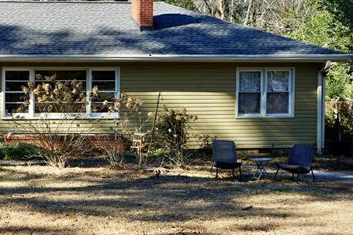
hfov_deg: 26.3
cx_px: -14
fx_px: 706
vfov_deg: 18.9
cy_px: 79
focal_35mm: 72
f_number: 8
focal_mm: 32
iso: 100
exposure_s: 1/125
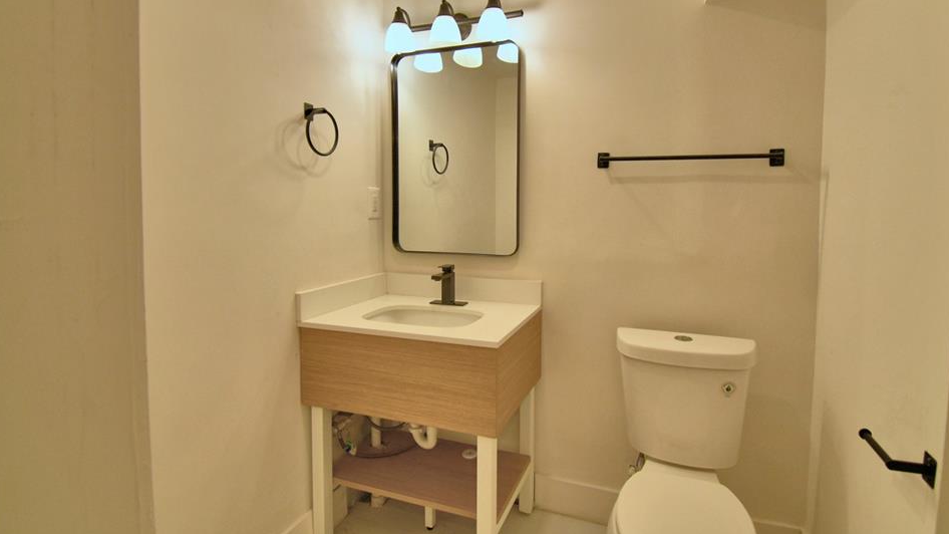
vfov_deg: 63.6
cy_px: 229
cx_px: 504
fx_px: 428
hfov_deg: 95.8
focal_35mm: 17
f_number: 4.5
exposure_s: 1/160
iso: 200
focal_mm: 10
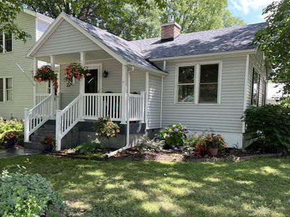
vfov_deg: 46.7
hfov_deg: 59.9
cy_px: 125
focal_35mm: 30
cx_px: 133
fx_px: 251
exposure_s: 1/350
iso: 50
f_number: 1.6
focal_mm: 5.1
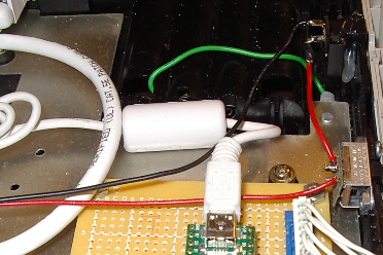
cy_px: 228
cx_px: 236
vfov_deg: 19.7
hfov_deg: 29.6
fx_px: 723
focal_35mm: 68
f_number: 4.8
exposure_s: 1/60
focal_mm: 5.8
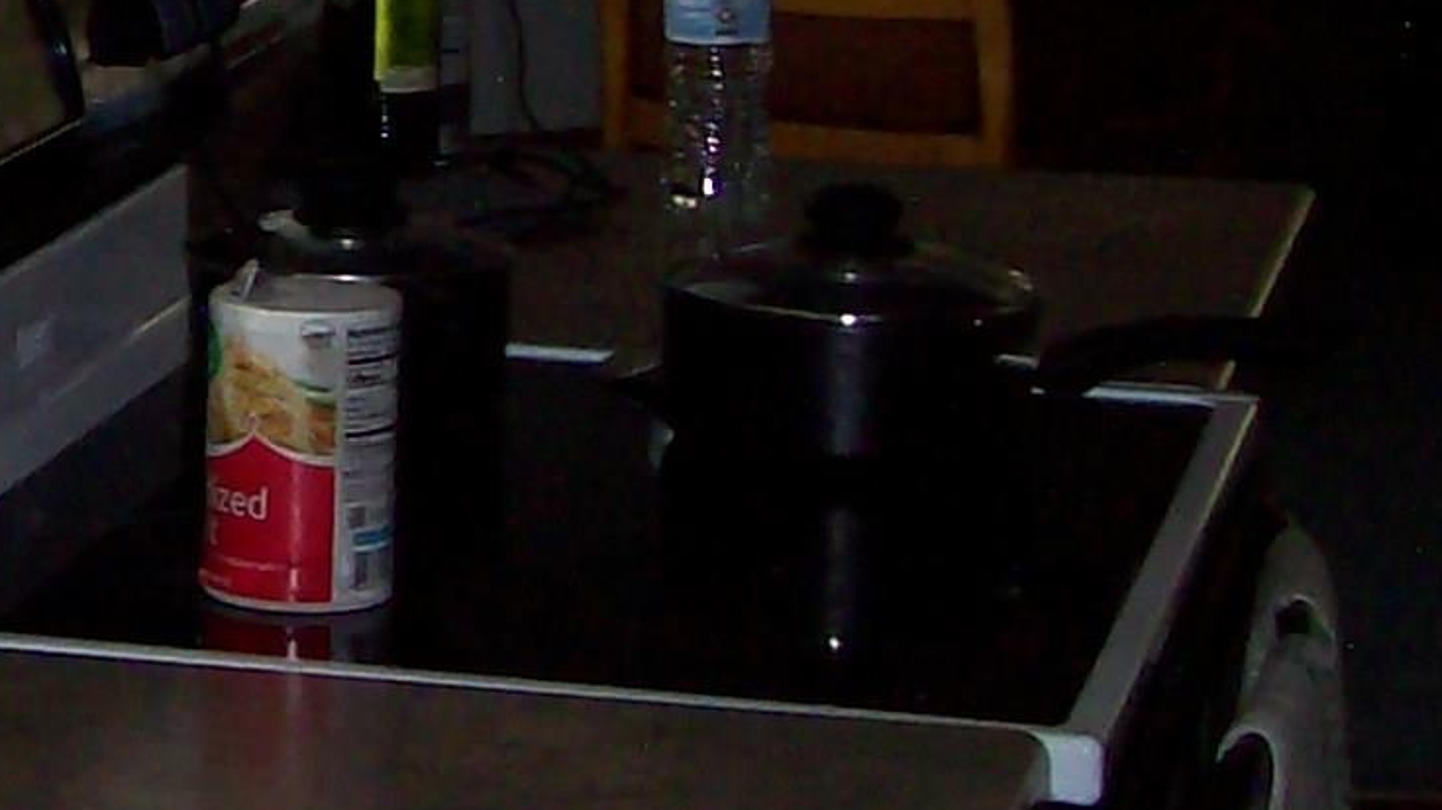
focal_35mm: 152
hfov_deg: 13.5
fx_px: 5810
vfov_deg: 7.8
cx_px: -530
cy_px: -428
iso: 80
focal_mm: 6
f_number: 2.7
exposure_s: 1/64
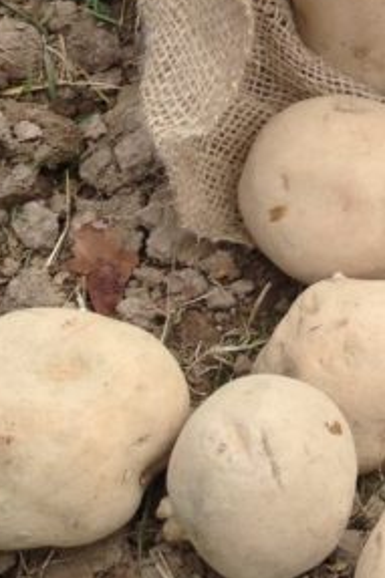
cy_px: -62
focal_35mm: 130
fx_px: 2088
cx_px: 645
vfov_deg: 15.4
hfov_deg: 10.1
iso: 50
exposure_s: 1/253
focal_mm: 4.28
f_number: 2.4
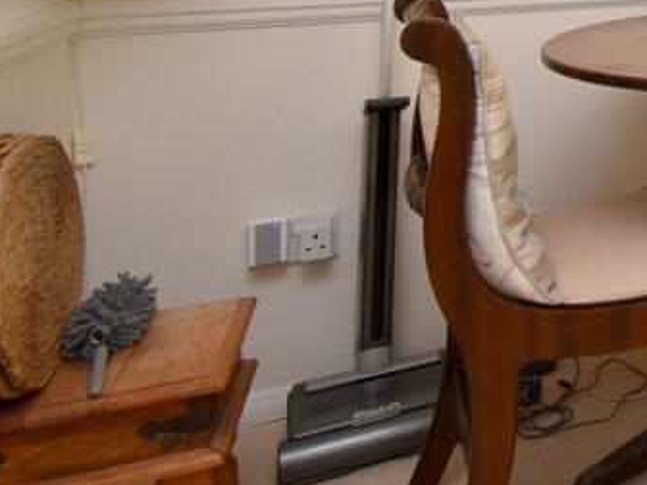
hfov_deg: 28.4
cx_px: 965
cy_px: -80
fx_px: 822
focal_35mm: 44
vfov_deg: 28.9
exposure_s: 1/200
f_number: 5
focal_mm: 10
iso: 140
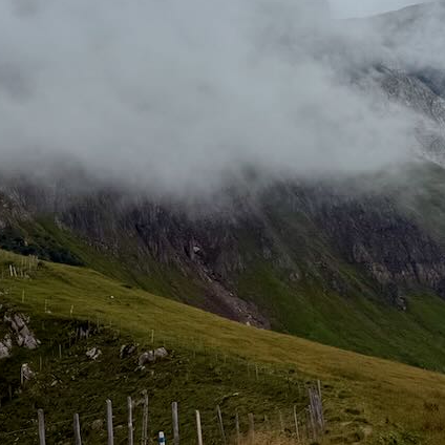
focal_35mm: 64
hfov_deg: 26.9
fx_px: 931
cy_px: 27
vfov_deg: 25.8
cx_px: 205
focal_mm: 6.76
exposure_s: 1/8130
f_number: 1.78
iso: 80
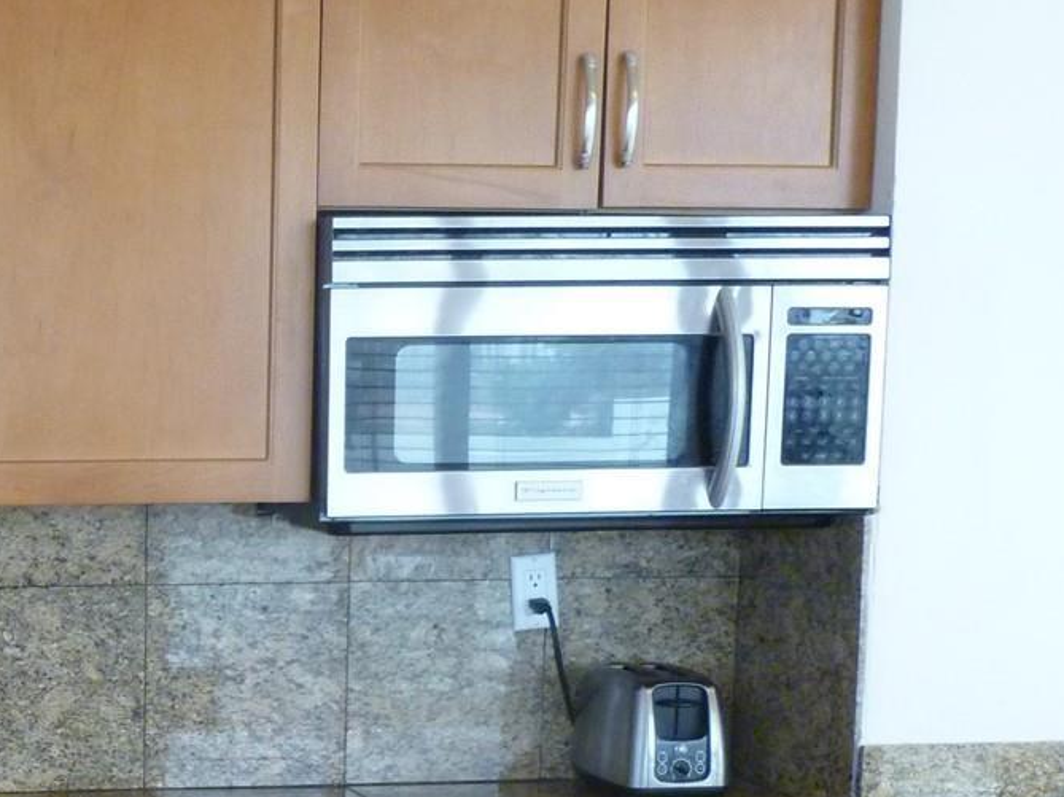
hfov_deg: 26.3
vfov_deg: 21.2
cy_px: 773
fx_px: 2058
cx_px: -162
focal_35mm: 67
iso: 320
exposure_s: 1/30
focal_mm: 5
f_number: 3.3
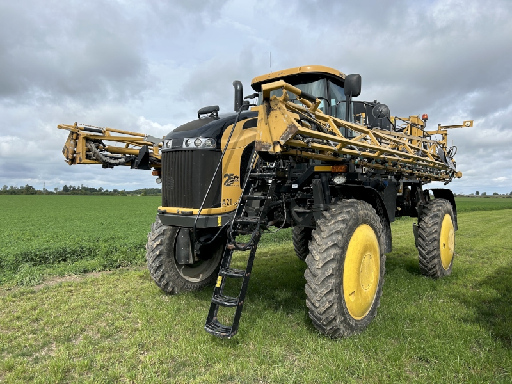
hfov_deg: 67.3
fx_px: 385
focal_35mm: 26
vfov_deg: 53.1
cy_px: 192
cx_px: 256
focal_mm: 5.7
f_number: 1.5
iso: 50
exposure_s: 1/3257
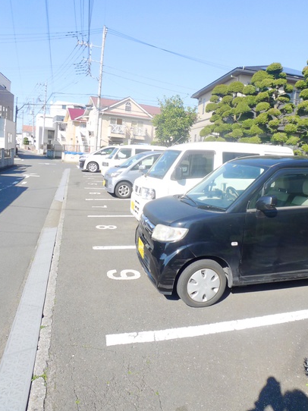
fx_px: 368
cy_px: 193
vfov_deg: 58.3
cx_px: 163
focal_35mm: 31
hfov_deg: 45.4
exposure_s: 1/800
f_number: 2.5
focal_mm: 5.1
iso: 80
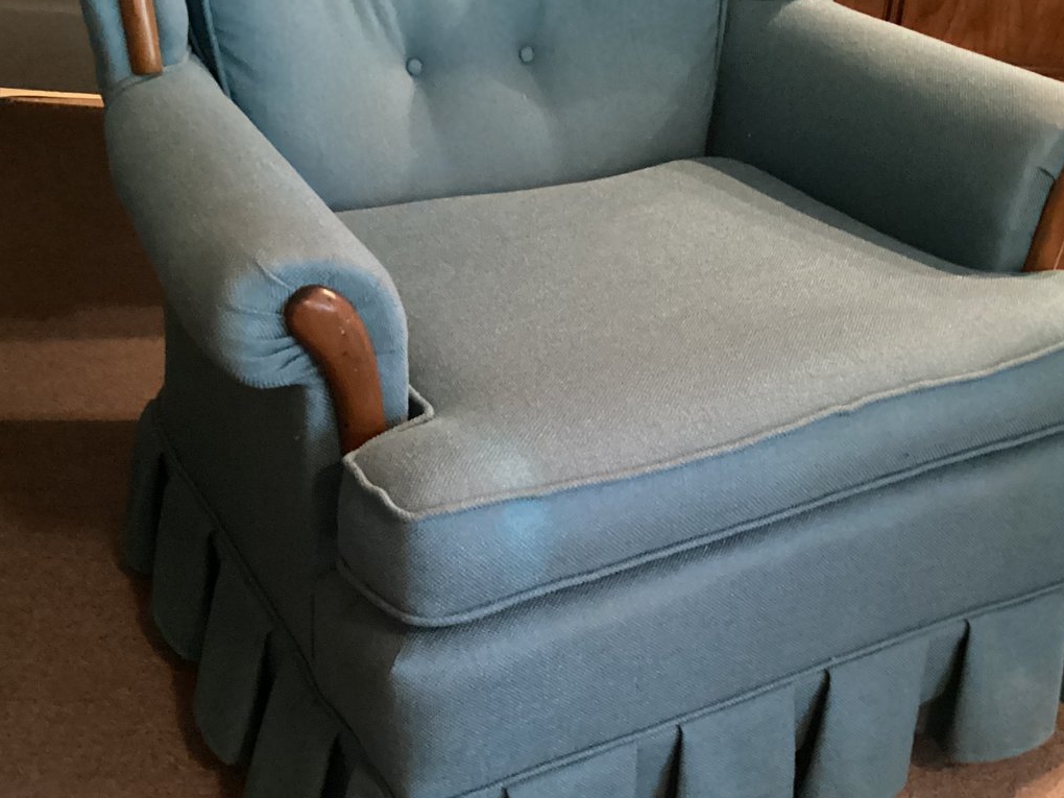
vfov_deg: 31.3
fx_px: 1414
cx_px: 573
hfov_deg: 41.2
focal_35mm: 46
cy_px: 522
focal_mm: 3.3
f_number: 2.4
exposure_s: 1/17
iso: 640
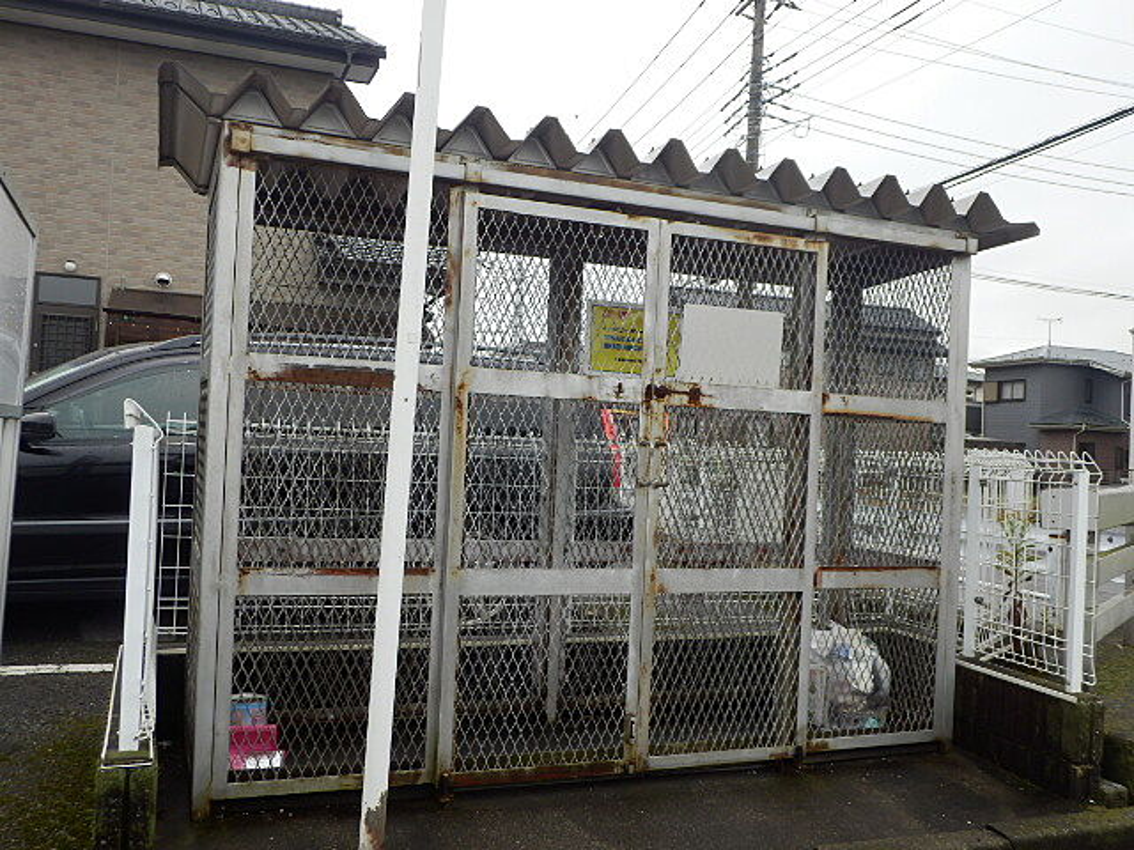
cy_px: 425
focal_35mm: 37
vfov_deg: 38.7
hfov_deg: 50.1
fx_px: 1212
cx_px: 567
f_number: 3.9
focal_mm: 6.6
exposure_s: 1/40
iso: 80
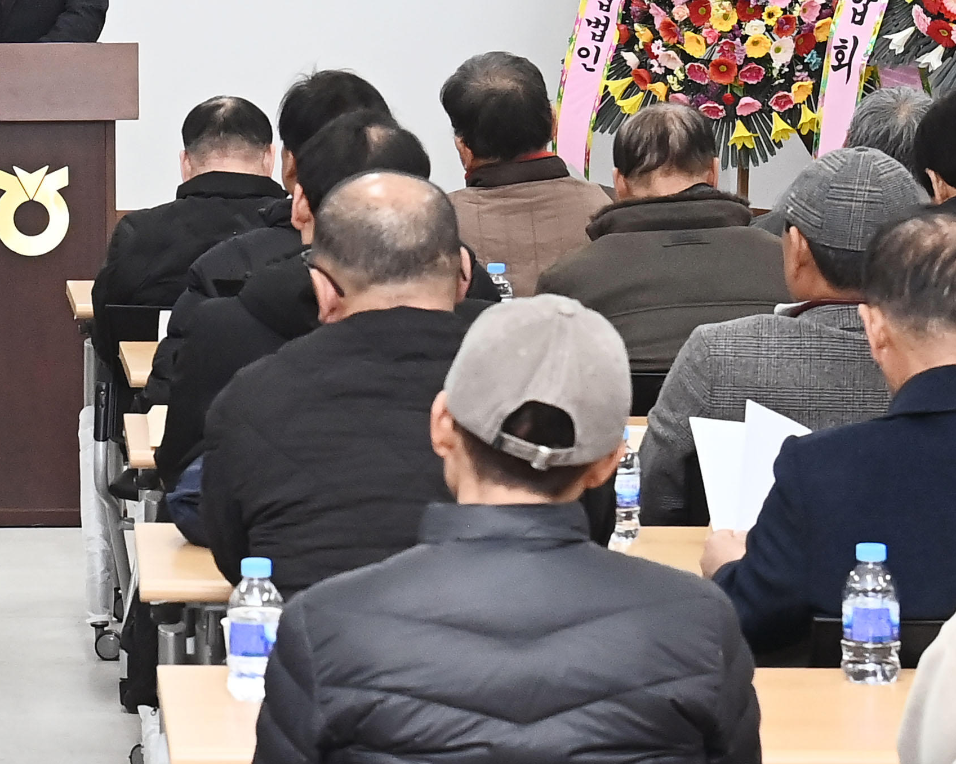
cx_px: -21
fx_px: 4357
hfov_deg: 12.4
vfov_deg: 10.0
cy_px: 302
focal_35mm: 154
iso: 3200
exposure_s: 1/250
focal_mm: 50
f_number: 6.3
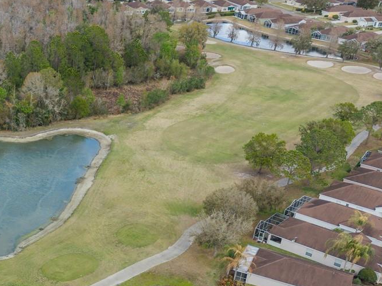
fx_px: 640
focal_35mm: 58
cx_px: -16
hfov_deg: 30.5
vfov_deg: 24.8
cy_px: 228
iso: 290
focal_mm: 8.67
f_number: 1.8
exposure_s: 1/2000
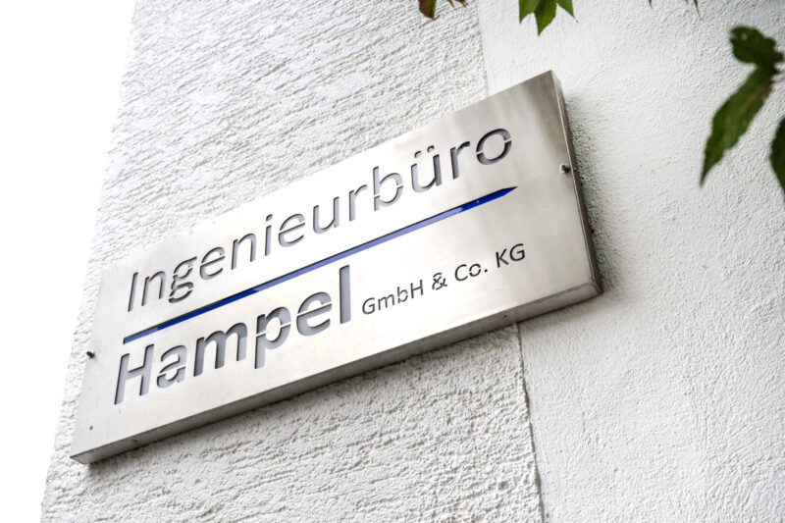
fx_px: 959
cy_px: 262
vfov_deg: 30.5
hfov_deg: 44.5
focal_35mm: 44
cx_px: 392
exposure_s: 1/200
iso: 400
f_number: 5.6
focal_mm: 44
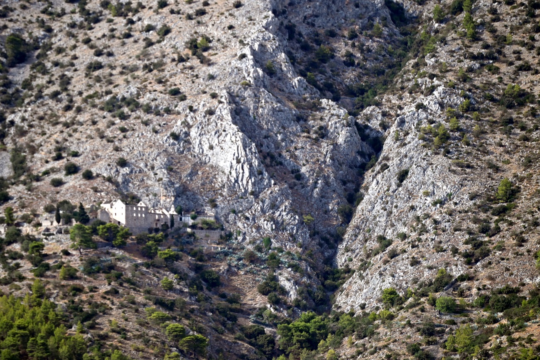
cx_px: 270
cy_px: 180
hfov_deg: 6.9
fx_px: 4500
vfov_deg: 4.6
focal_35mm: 300
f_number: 5.6
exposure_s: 1/1000
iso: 250
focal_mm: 300
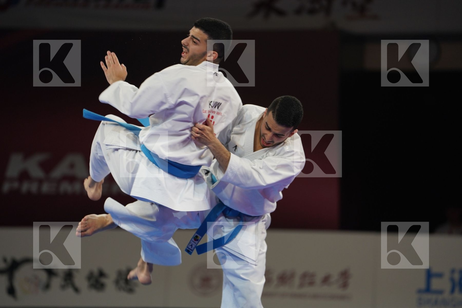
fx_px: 2566
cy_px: 154
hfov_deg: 10.3
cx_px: 231
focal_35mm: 200
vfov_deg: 6.9
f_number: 2.8
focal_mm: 200
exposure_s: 1/500
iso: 800
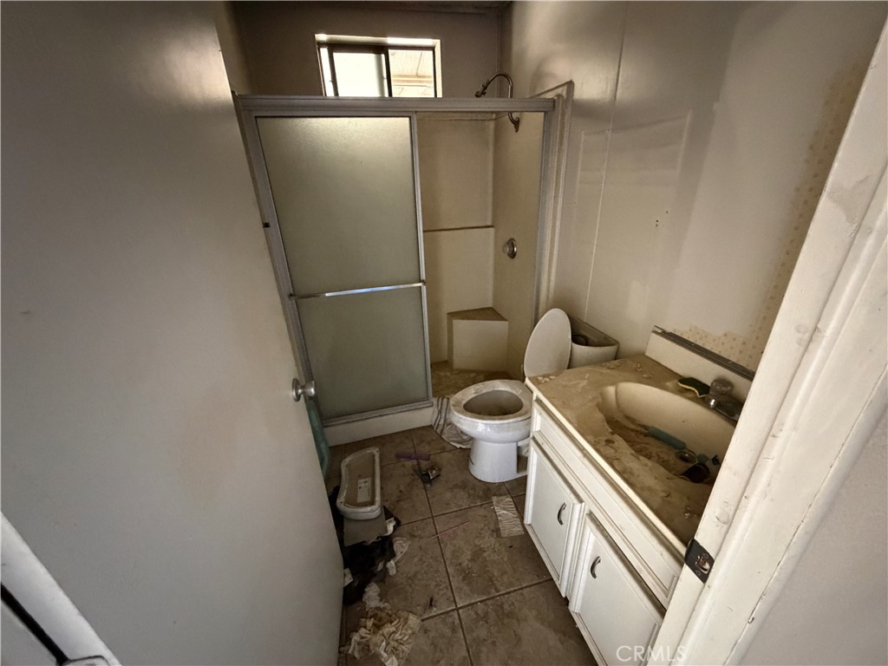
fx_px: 359
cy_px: 333
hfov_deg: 102.1
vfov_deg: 85.7
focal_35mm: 14
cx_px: 444
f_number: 2.2
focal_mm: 2.22
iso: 1250
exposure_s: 1/54
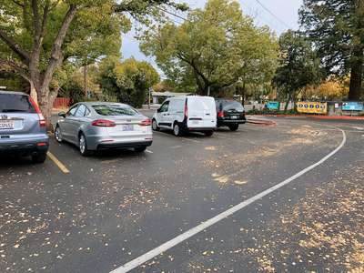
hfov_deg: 63.4
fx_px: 294
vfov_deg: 49.7
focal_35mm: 28
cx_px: 182
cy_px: 136
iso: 20
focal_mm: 4
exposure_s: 1/344
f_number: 1.8
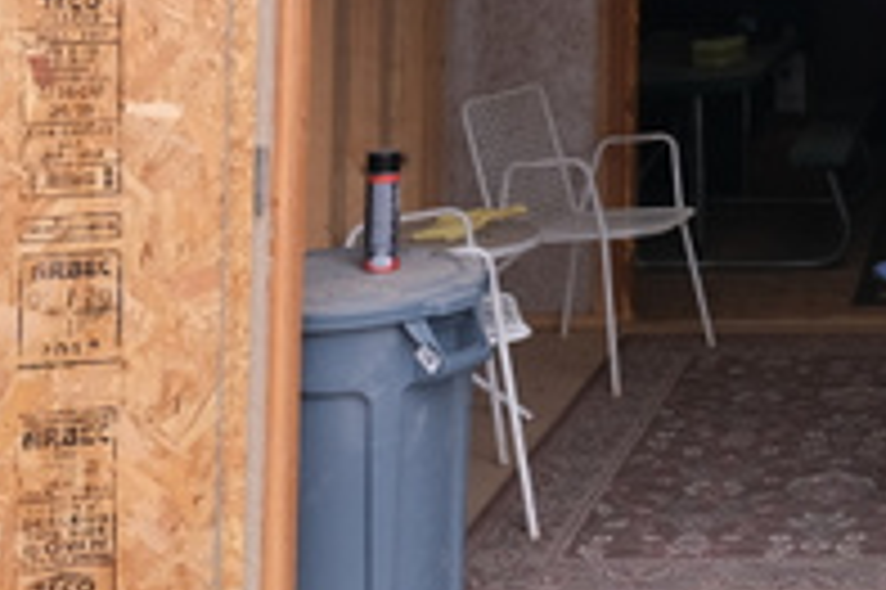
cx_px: 1120
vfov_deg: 16.3
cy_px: -218
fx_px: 1918
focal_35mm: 78
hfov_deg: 23.3
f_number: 4
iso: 200
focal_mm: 10
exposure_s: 1/60
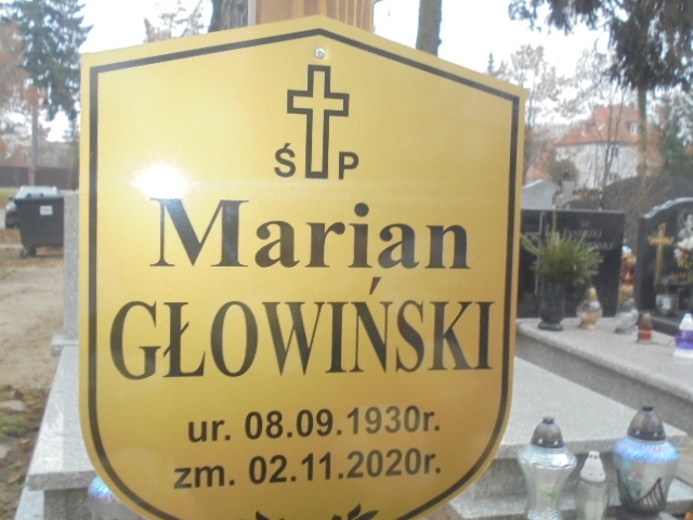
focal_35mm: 38
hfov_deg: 49.0
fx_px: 761
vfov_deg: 37.7
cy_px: 260
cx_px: 346
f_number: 4.2
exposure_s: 1/20
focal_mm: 6.9
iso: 400
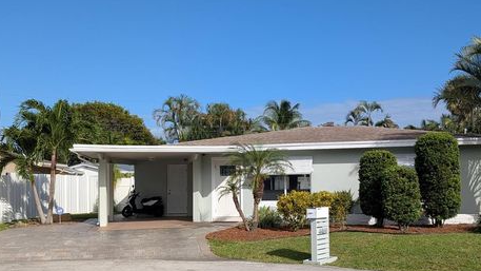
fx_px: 434
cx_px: 289
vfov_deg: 34.5
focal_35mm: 34
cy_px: 163
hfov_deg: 57.6
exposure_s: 1/1764
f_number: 1.68
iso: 19
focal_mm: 6.9
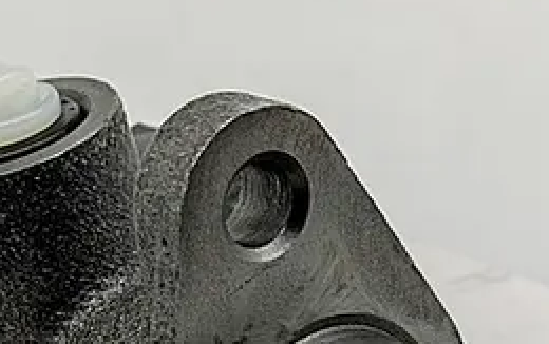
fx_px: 1902
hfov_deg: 16.3
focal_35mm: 127
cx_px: 118
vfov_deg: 10.0
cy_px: 521
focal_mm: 4.74
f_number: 1.79
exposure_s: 1/111
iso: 100
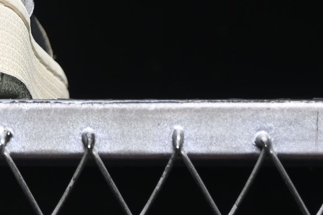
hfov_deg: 5.5
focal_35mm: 370
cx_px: -286
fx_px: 3319
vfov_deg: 3.7
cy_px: -232
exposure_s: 1/50
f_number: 6.3
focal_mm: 50
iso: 160
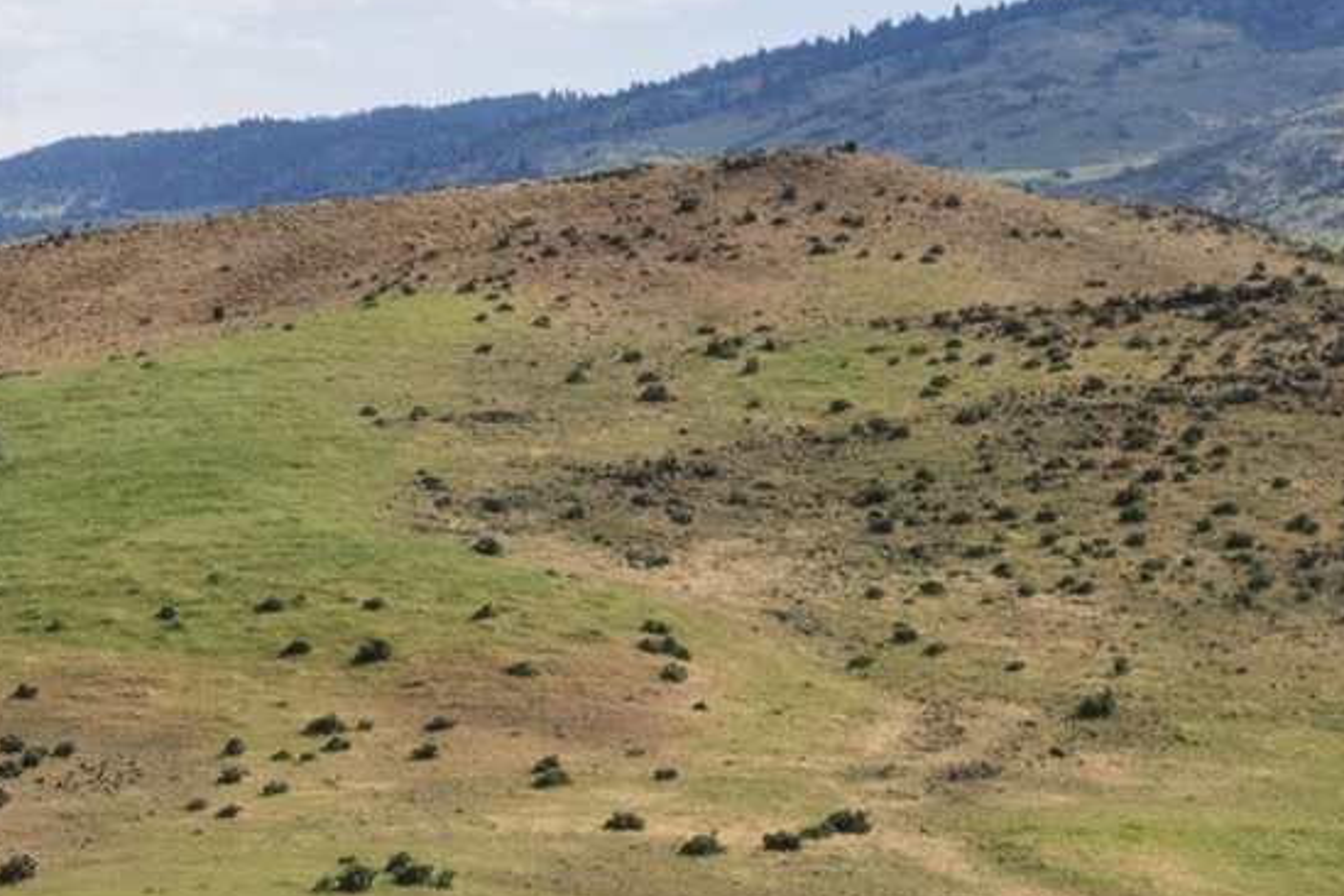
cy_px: 1652
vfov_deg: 10.4
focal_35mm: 123
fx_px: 4592
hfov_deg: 15.4
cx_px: -683
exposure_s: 1/160
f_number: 2.8
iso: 140
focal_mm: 8.38
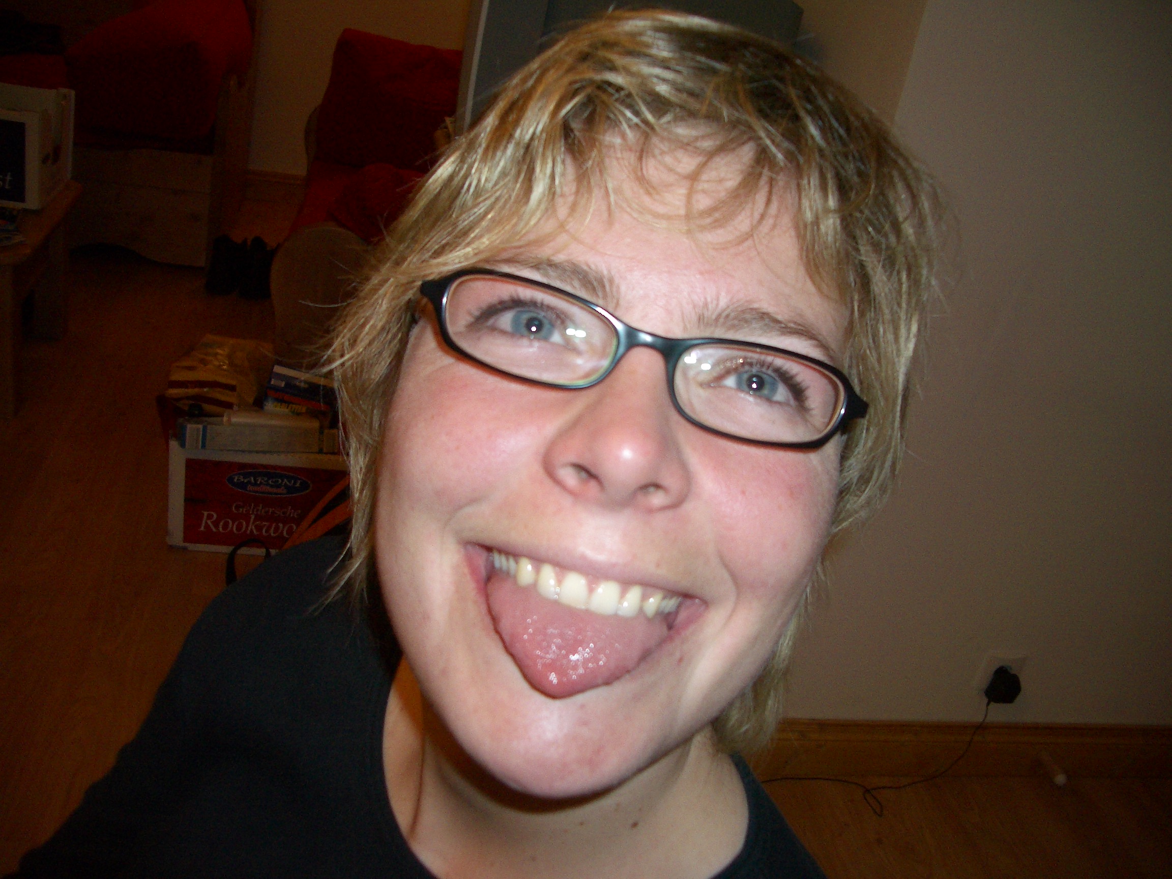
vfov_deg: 40.7
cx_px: 586
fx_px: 1185
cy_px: 440
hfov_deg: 52.6
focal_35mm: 35
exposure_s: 1/60
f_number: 2.6
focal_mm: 5.8
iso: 100
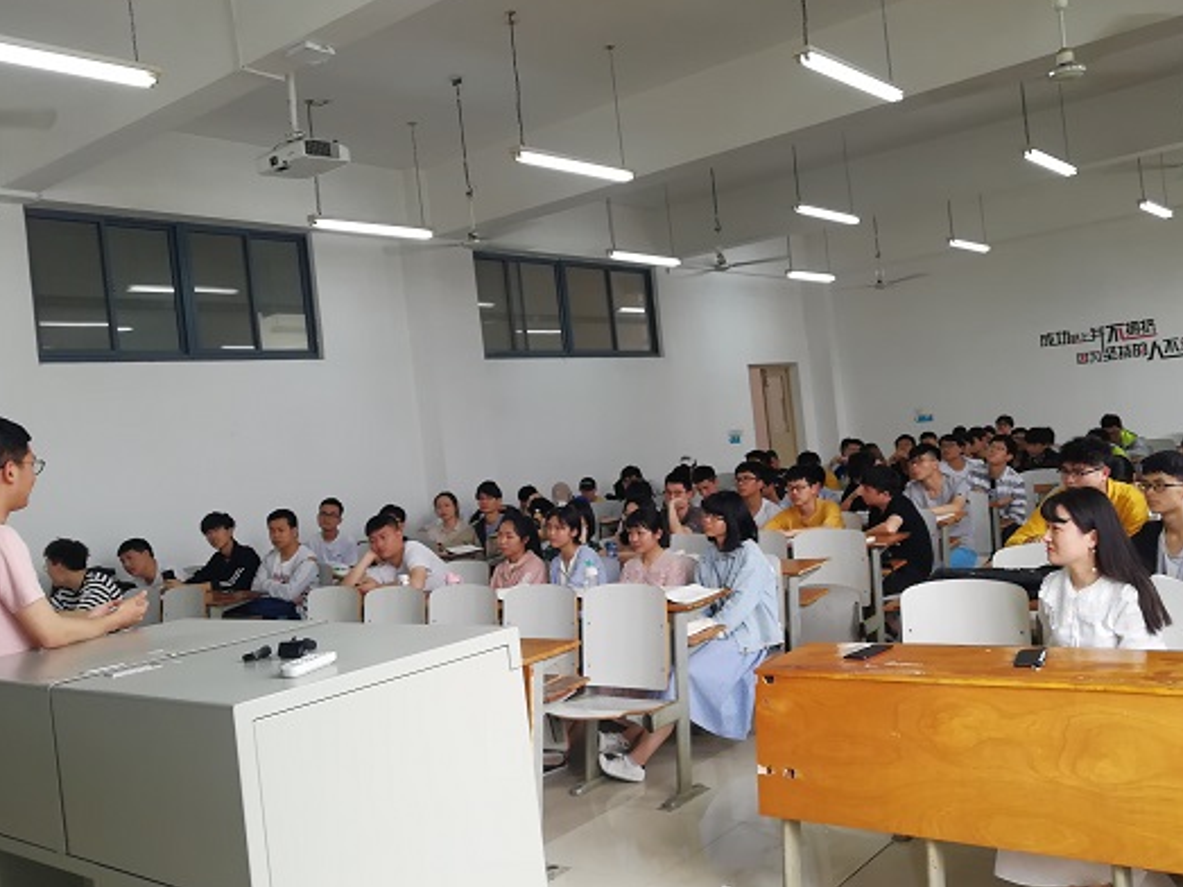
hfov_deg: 58.3
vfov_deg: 45.4
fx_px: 1059
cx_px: 638
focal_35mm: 31
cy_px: 441
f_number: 1.8
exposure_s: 1/50
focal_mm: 3.83
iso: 64
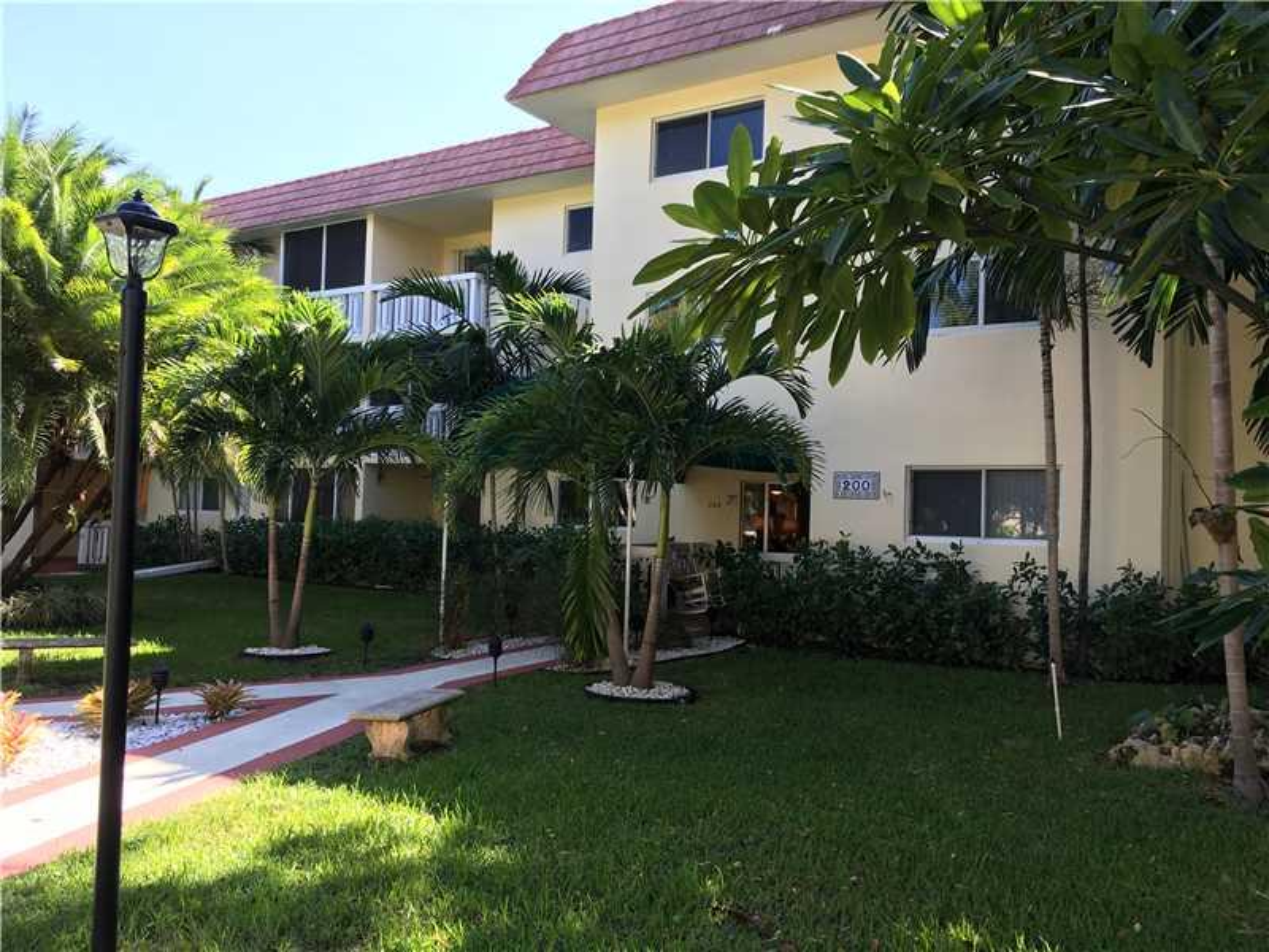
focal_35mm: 29
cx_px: 634
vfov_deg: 48.2
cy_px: 476
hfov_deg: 61.7
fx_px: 1063
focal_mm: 4.15
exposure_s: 1/194
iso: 25
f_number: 2.2
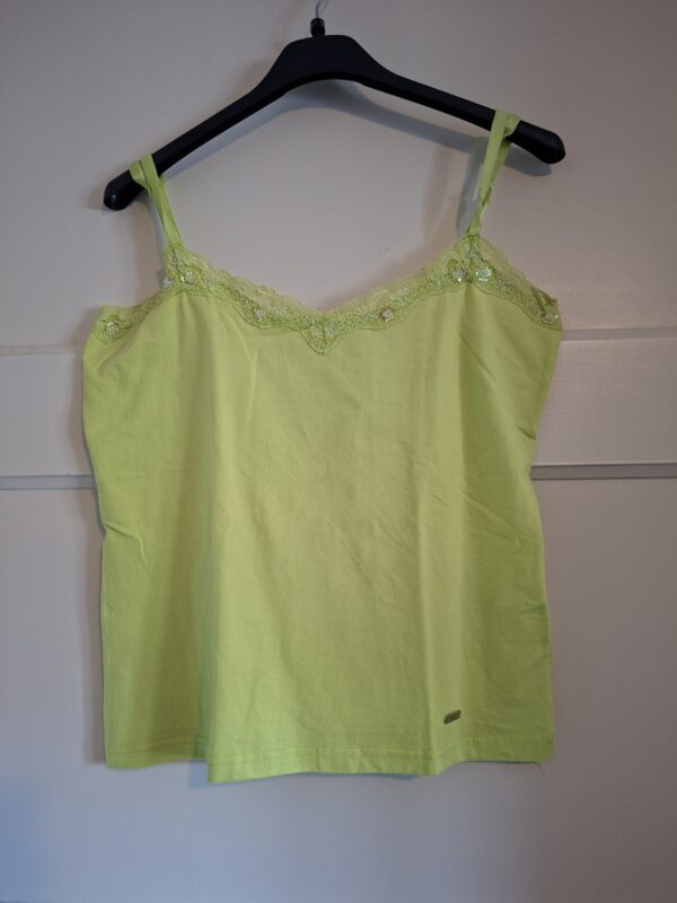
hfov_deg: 58.9
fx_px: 600
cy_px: 452
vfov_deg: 73.9
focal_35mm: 23
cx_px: 338
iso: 400
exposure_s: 1/25
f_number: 1.8
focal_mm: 5.54
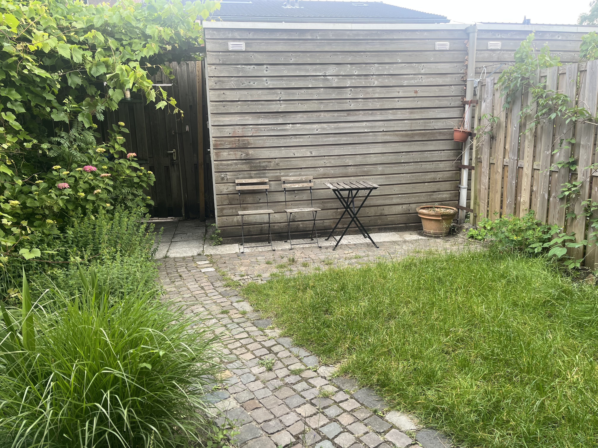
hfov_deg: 67.3
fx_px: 449
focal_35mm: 26
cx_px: 299
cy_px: 224
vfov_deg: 53.1
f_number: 1.6
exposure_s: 1/174
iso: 40
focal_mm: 5.1
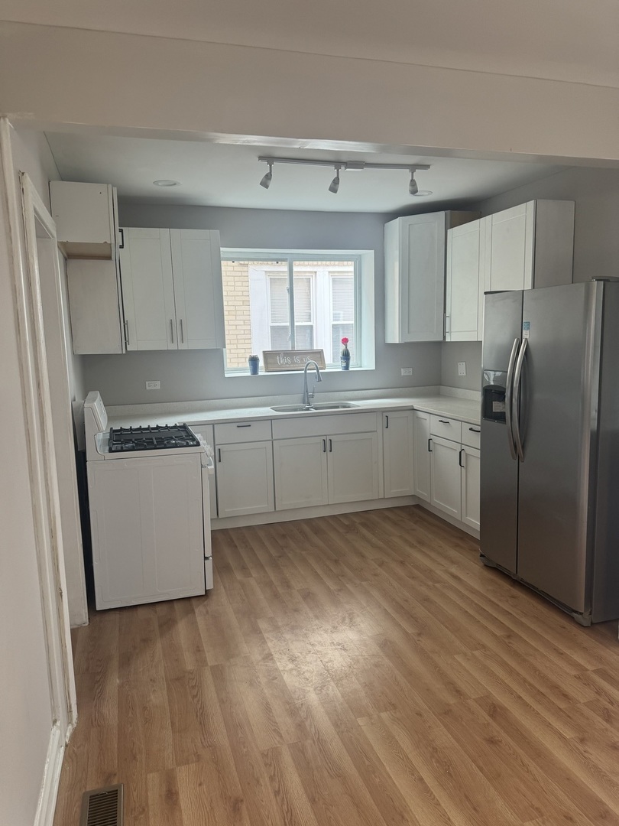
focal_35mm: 24
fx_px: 572
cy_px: 413
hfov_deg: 56.8
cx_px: 310
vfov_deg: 71.6
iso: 125
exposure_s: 1/120
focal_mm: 6.86
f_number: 1.78
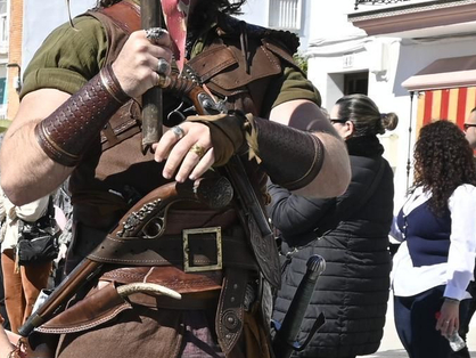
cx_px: -187
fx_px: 1896
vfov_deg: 10.7
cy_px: 343
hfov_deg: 13.6
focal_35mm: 138
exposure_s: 1/400
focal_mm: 25
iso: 100
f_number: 6.3
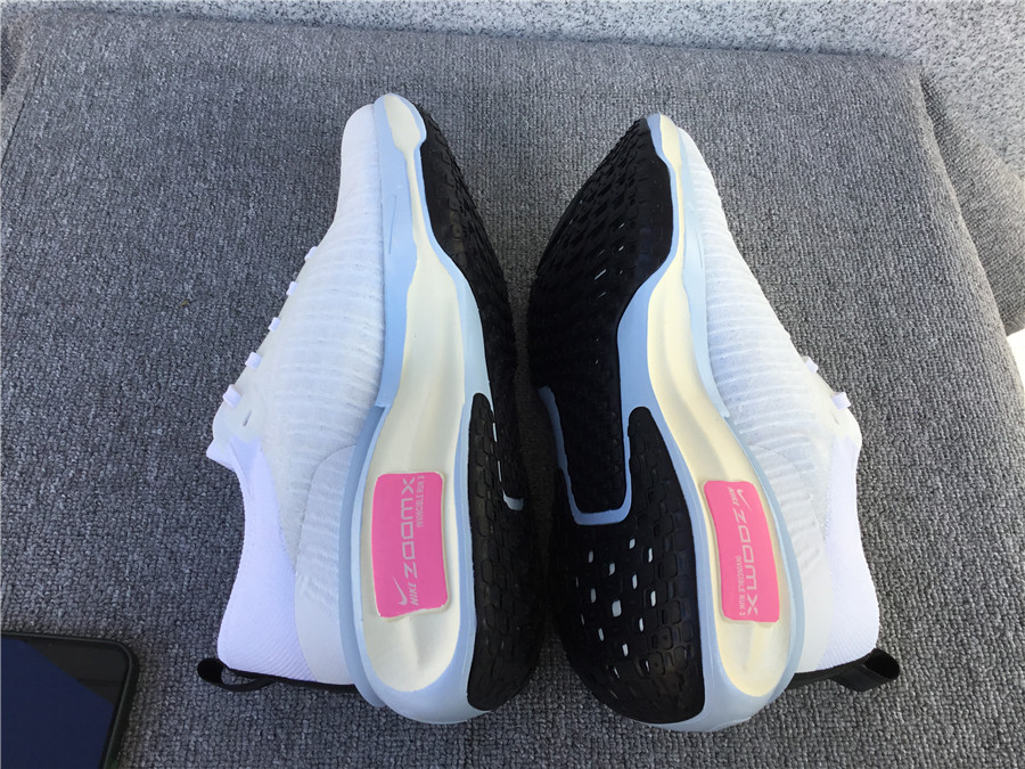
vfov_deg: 45.4
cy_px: 384
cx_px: 512
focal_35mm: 31
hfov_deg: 58.4
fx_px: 918
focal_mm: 3.3
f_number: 2.4
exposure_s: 1/298
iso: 25
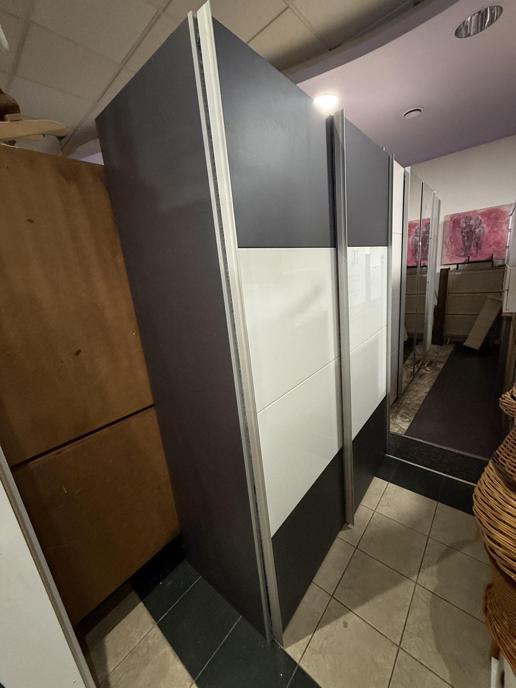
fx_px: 278
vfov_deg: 102.1
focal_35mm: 14
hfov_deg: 85.7
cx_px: 258
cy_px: 344
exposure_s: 1/50
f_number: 2.2
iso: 500
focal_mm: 2.22
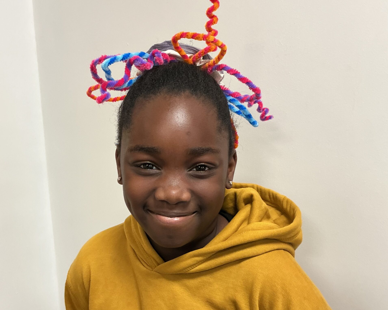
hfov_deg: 47.9
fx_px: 436
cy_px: 197
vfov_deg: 38.9
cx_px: 195
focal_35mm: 38
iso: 100
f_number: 1.8
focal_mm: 3
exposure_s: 1/50
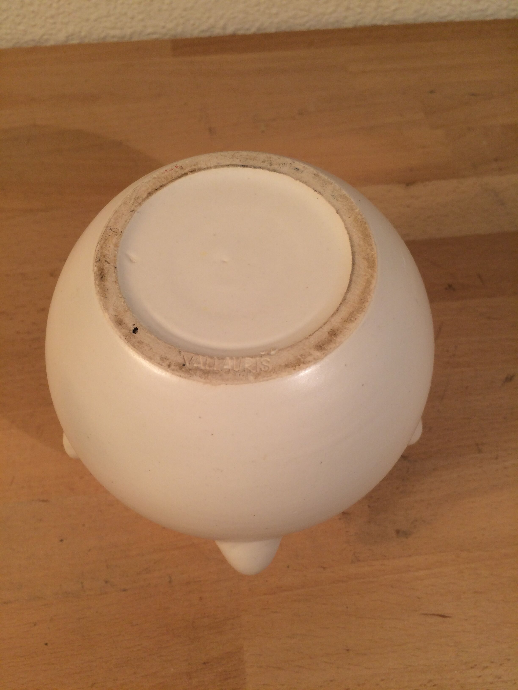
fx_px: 579
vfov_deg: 61.7
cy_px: 345
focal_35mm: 29
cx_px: 259
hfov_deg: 48.2
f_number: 2.2
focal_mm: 4.15
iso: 40
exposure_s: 1/50
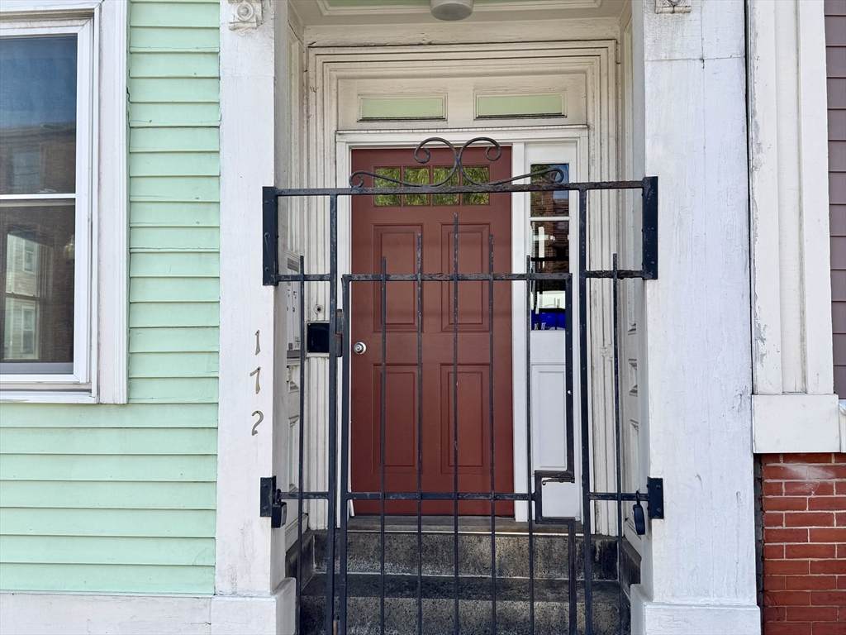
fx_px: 587
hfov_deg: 71.6
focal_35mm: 24
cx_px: 423
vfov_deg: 56.8
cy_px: 318
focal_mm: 6.76
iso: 80
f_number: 1.78
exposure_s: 1/1597
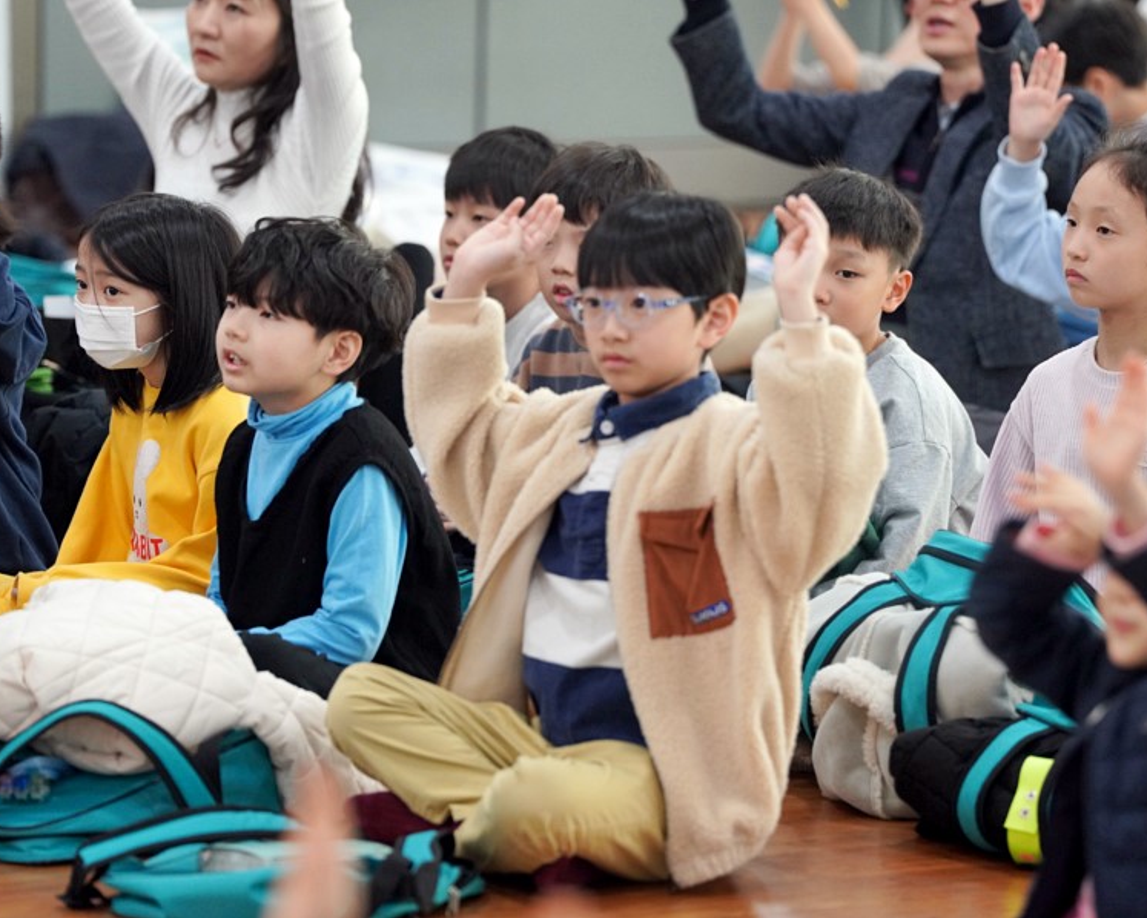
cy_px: 459
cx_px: 594
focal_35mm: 226
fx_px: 7674
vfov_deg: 6.8
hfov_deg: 8.5
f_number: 4
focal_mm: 200
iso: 2500
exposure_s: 1/250
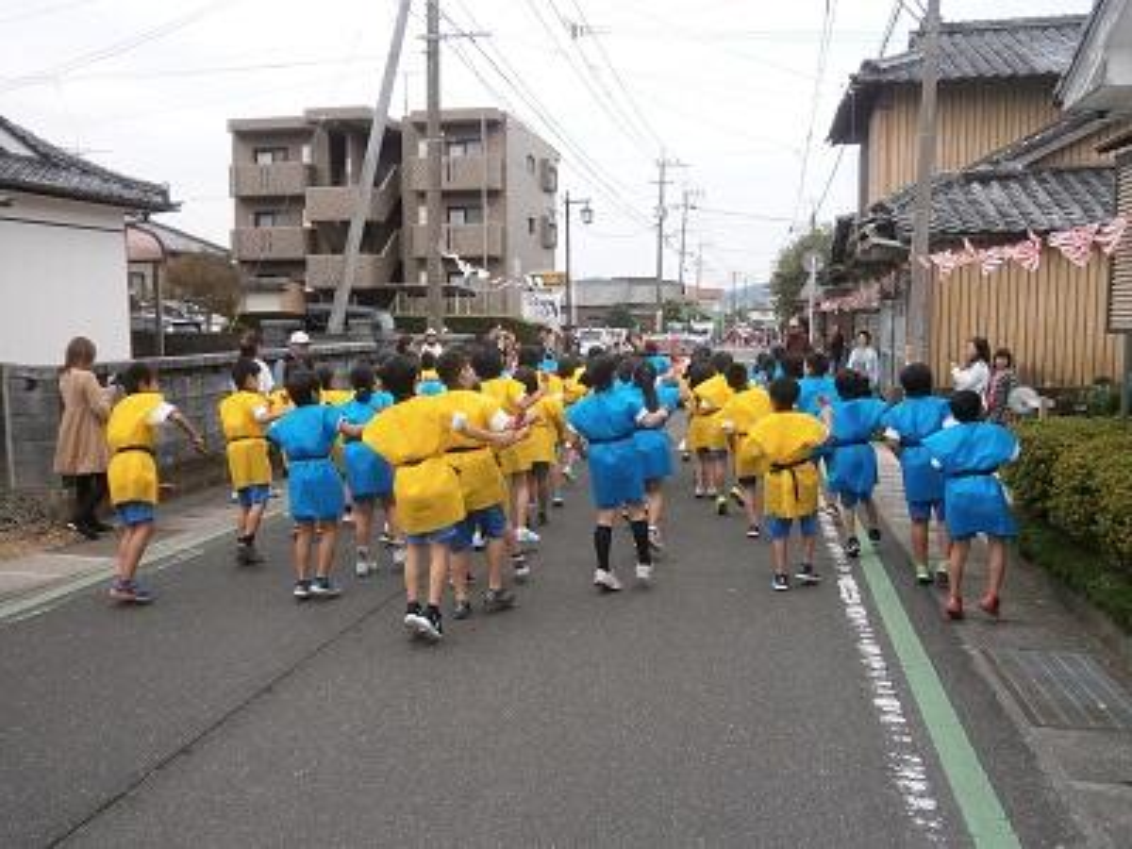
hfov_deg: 58.4
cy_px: 424
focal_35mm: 31
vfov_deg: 45.4
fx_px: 1014
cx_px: 566
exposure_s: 1/250
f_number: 2.9
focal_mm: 5.5
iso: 80
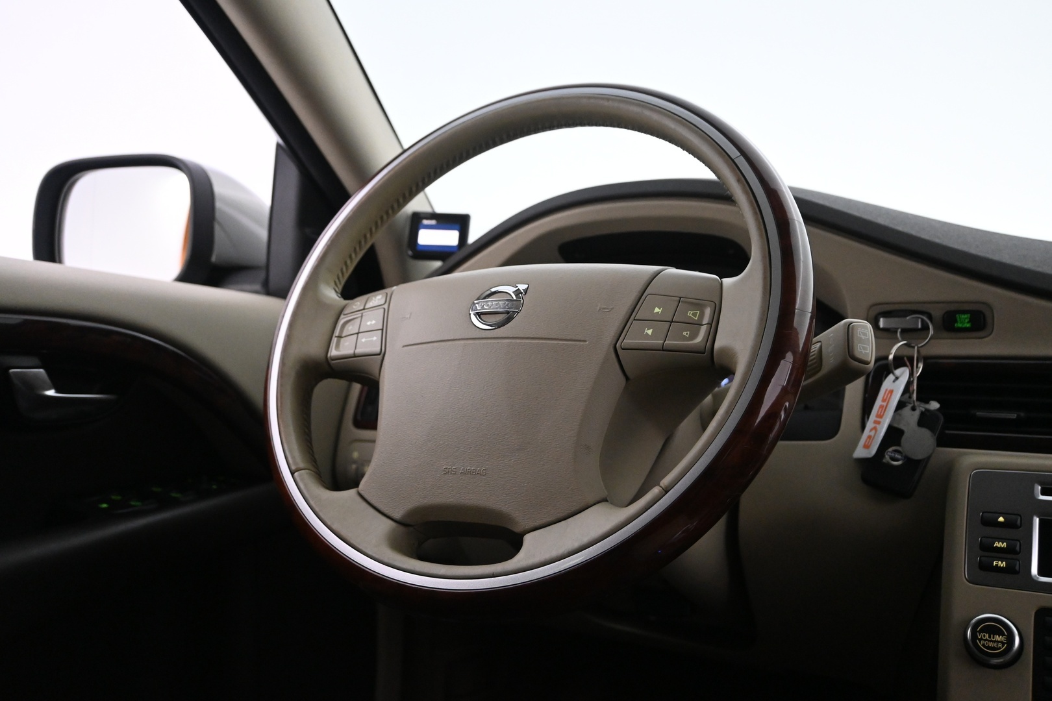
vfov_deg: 41.7
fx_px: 920
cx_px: 526
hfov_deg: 59.5
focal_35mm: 32
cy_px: 350
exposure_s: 1/60
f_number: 4
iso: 3200
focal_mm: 21
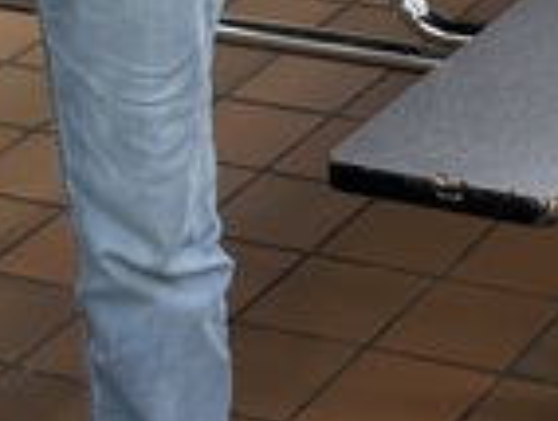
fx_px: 2793
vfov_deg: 8.0
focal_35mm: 173
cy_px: -543
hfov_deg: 11.1
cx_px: 782
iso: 200
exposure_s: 1/60
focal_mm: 6.76
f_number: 1.78
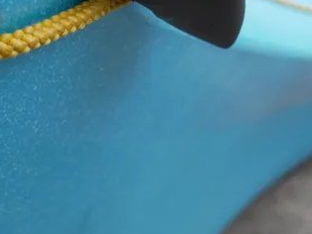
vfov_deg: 13.8
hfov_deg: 18.3
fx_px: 965
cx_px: 113
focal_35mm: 107
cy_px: 83
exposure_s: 1/200
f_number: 6.3
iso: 200
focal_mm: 21
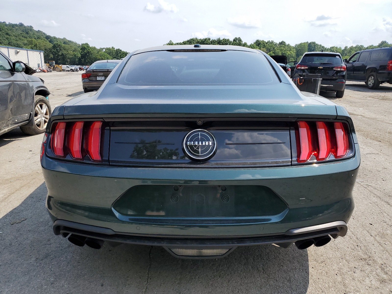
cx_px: 196
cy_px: 147
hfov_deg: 67.3
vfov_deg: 53.1
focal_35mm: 26
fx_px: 294
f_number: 1.5
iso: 50
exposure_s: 1/3333
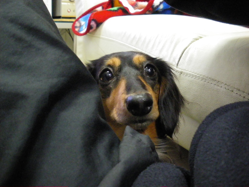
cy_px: 94
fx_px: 259
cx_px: 124
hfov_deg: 51.4
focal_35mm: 36
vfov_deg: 39.7
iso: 800
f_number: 3.5
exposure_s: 1/10
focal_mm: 6.3
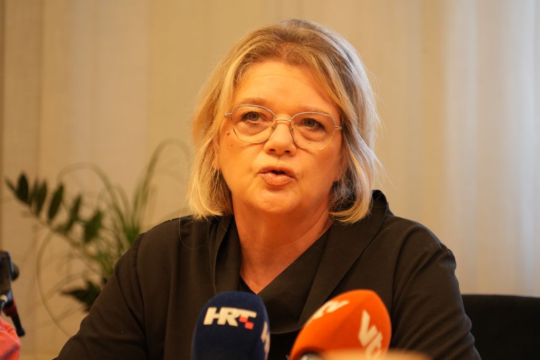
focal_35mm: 191
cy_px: 180
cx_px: 270
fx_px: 2865
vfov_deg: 7.2
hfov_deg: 10.8
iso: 3200
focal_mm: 191
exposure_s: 1/200
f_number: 6.3
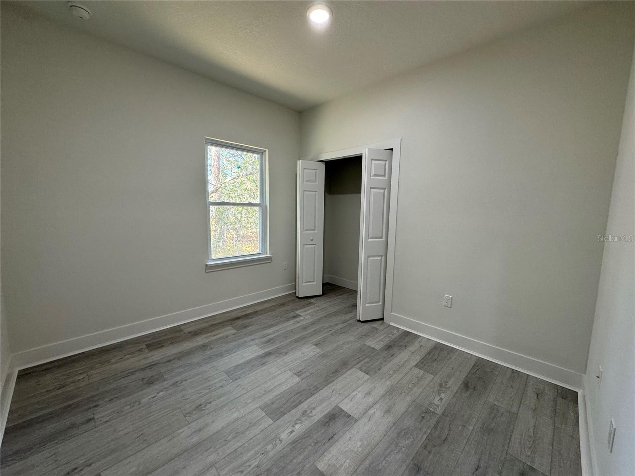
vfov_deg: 85.7
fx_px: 257
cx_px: 318
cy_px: 238
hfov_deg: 102.1
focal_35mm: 14
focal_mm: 2.22
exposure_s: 1/120
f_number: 2.2
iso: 200
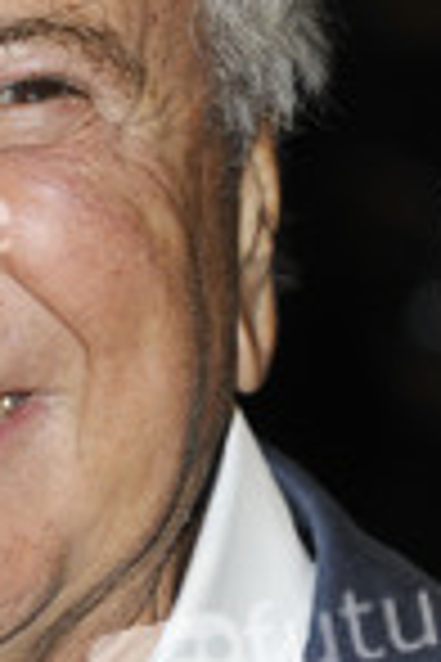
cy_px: 455
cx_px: -88
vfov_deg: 4.8
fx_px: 7889
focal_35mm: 429
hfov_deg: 3.2
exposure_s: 1/200
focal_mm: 105
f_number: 5
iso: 400
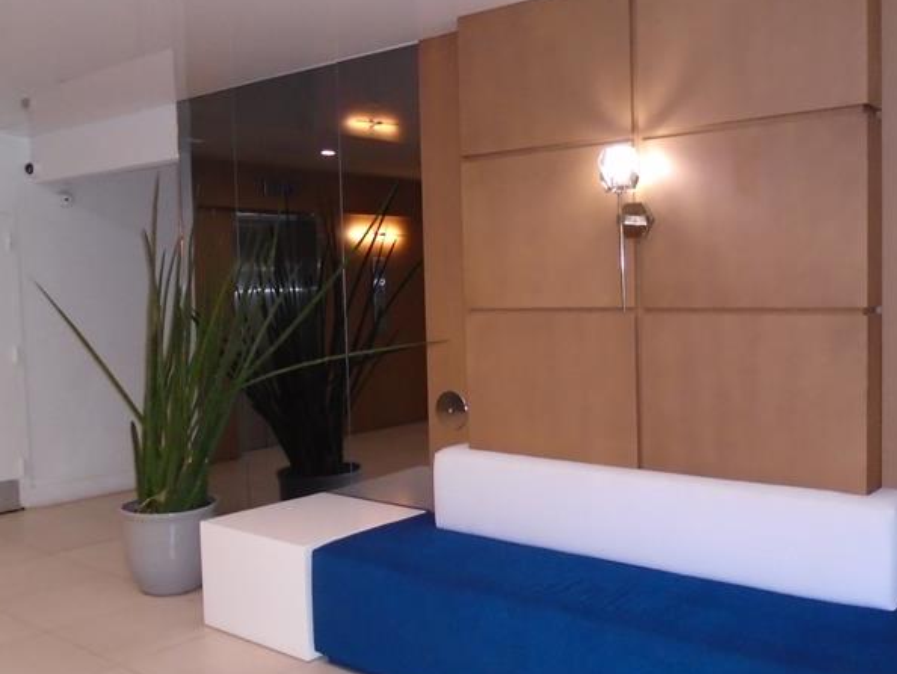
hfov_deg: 52.4
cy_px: 348
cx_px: 519
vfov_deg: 40.7
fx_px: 907
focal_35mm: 35
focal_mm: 4.6
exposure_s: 1/30
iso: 400
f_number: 3.2
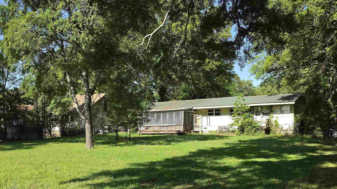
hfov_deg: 61.0
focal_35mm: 32
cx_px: 178
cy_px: 138
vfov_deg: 36.0
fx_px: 286
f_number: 1.4
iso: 10
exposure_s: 1/396
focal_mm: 6.5
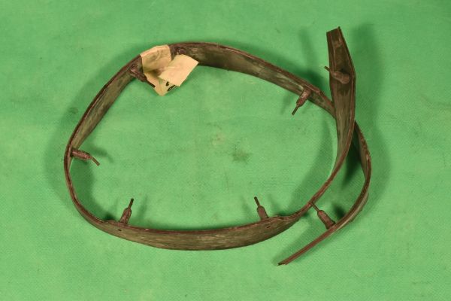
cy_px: 150
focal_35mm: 78
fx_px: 977
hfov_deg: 26.0
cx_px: 226
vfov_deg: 17.5
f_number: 14
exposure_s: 1/80
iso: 500
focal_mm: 52
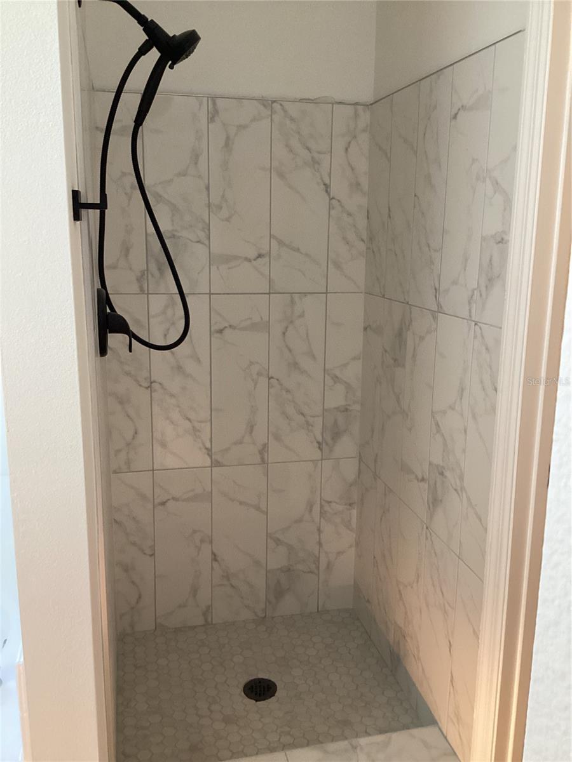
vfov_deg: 58.4
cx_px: 286
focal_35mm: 31
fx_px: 683
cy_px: 381
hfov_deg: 45.4
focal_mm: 3.3
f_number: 2.4
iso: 250
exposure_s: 1/60
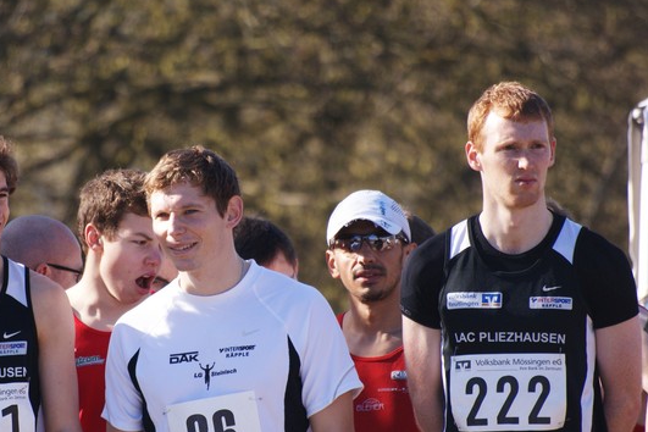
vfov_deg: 2.0
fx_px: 12203
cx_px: 187
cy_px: 251
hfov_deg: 3.0
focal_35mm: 678
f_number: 5.6
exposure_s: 1/500
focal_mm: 300
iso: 200
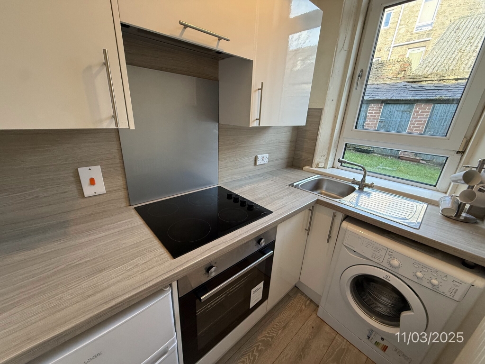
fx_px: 196
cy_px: 182
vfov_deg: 85.7
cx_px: 242
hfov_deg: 102.1
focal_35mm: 14
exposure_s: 1/99
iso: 320
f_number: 2.2
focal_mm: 2.22
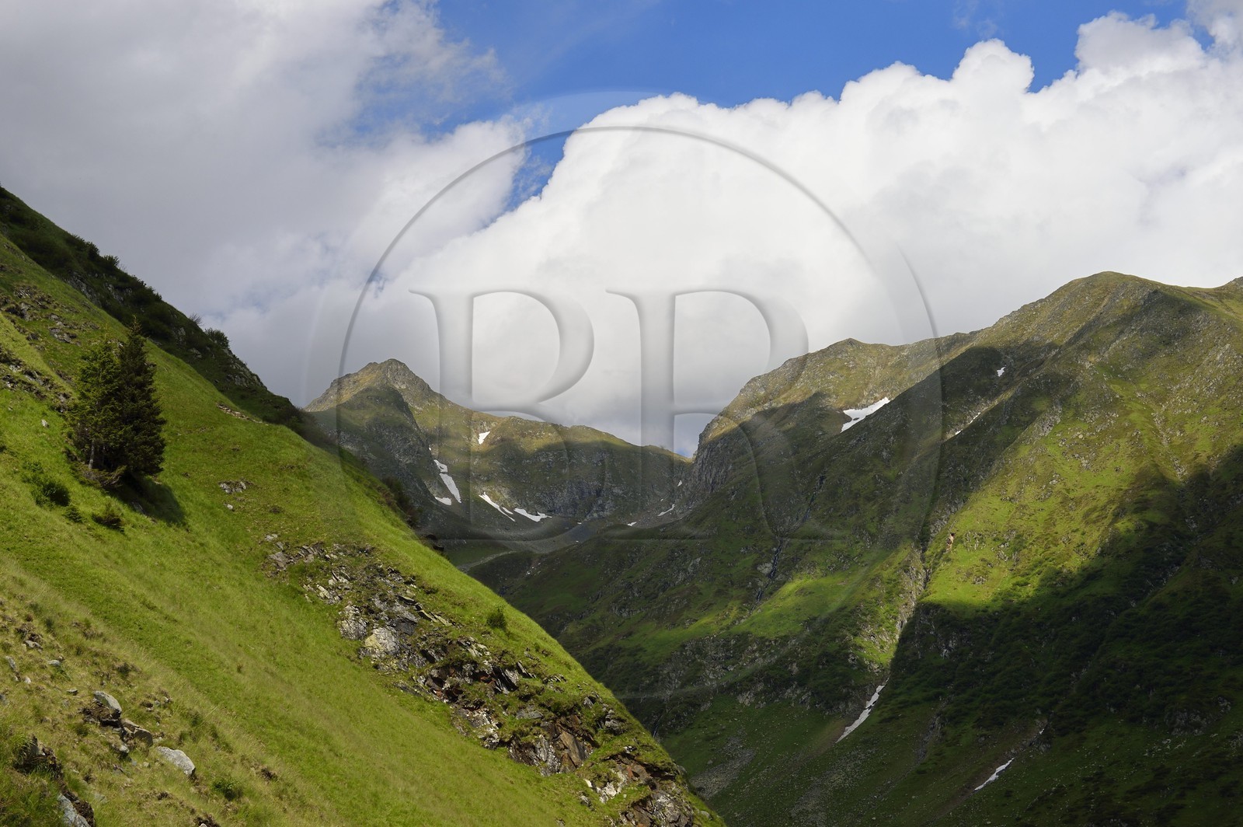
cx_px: 622
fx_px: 1794
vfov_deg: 25.9
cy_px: 414
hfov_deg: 38.2
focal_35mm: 52
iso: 200
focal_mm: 52
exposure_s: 1/200
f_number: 16
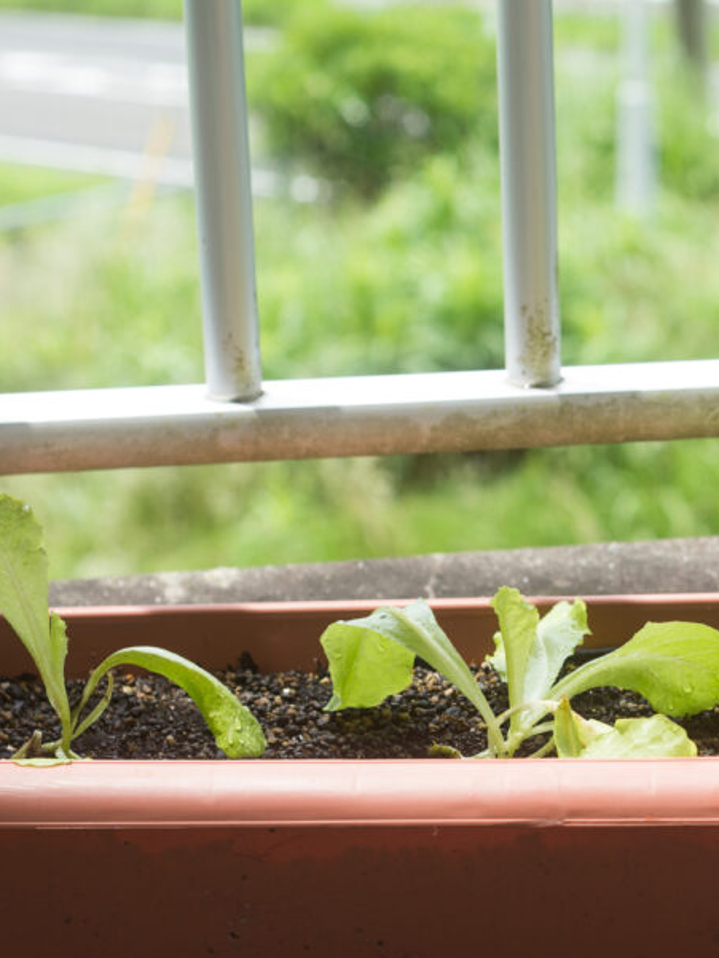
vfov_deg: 20.4
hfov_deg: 15.2
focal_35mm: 96
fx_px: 2658
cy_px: 595
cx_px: 660
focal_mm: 50
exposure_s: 1/320
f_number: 5.6
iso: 200
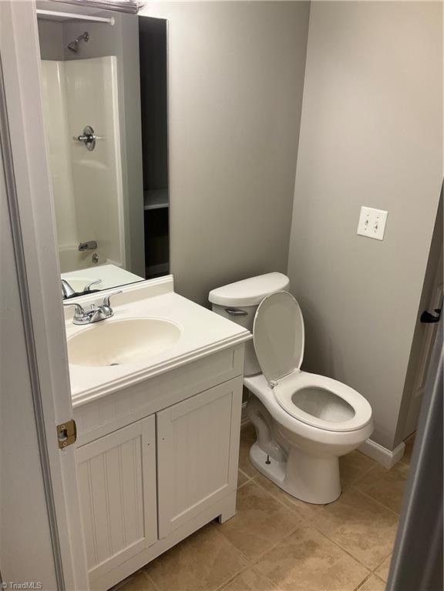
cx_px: 222
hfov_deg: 48.2
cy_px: 296
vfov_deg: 61.7
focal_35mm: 29
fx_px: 496
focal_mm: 3
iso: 40
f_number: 1.8
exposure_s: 1/60
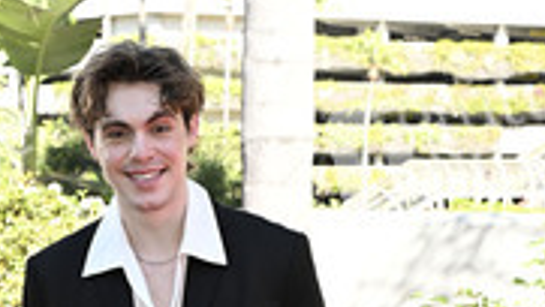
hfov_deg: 26.1
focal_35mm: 81
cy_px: 590
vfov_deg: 13.2
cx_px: 208
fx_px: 1171
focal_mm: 35
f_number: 5.6
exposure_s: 1/320
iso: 500
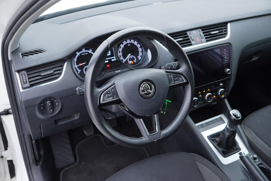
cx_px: 136
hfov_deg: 53.1
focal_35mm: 36
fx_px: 271
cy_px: 90
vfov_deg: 36.9
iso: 200
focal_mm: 24
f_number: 2.8
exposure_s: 1/40
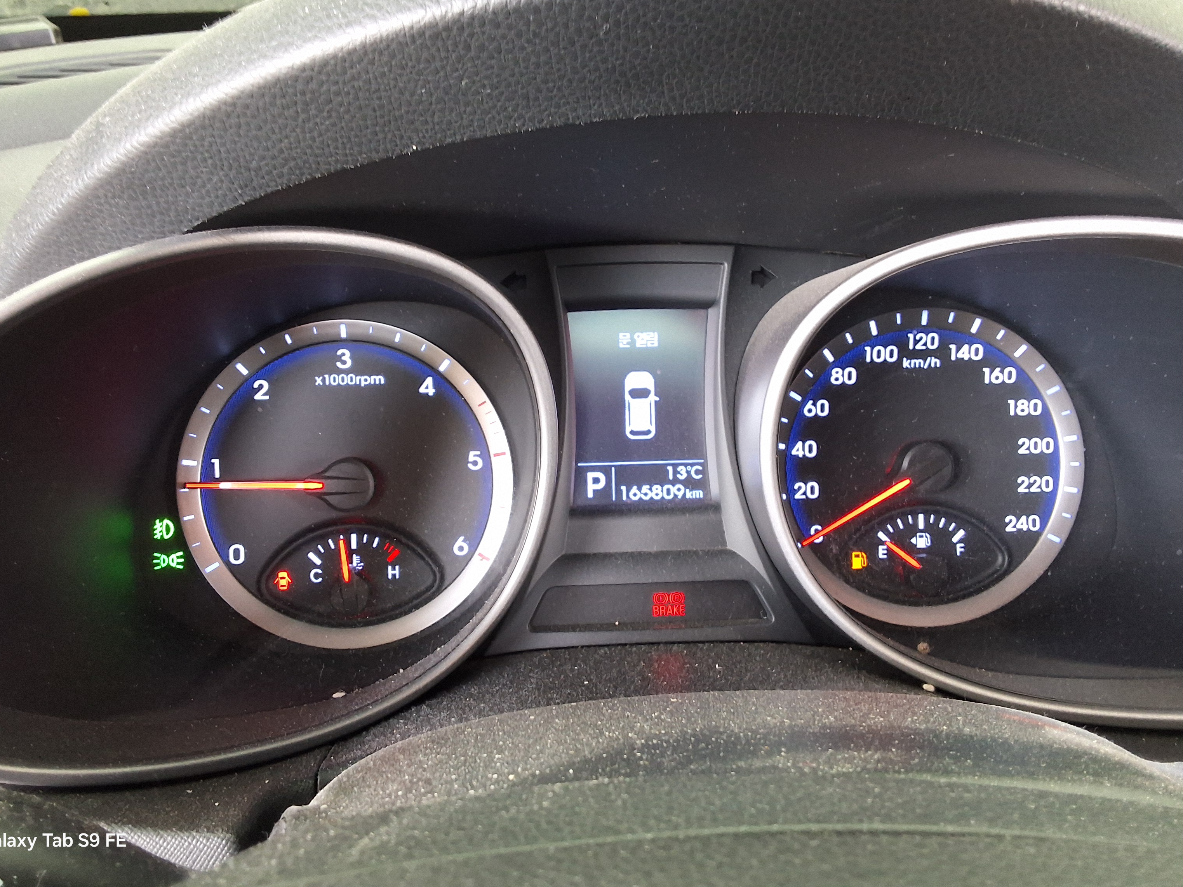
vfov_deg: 46.8
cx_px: 572
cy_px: 418
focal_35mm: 30
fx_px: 1025
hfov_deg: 59.9
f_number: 1.9
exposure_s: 1/30
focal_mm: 2.91
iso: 200
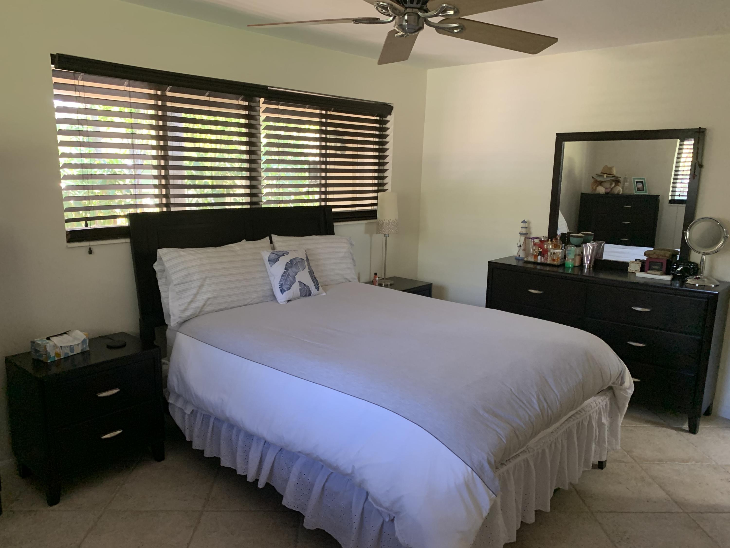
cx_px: 365
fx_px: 548
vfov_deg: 53.1
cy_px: 274
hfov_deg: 67.3
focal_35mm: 26
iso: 320
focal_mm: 4.25
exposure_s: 1/60
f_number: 1.8
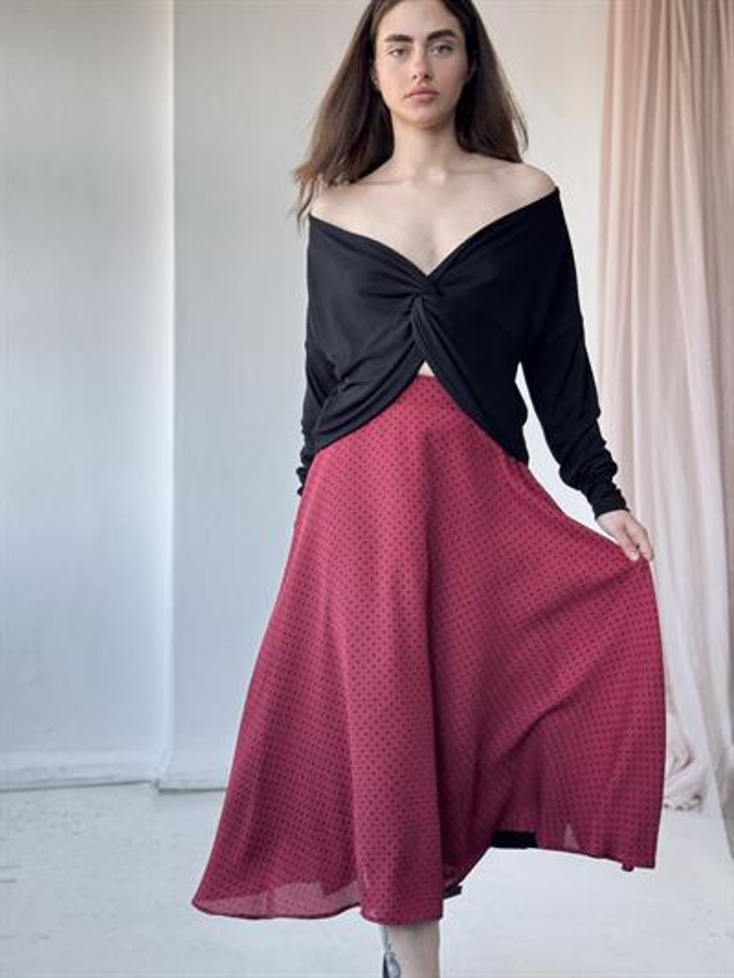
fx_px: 1357
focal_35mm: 48
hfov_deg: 30.3
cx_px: 367
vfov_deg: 39.6
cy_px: 489
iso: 80
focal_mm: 6.76
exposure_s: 1/124
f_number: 1.78
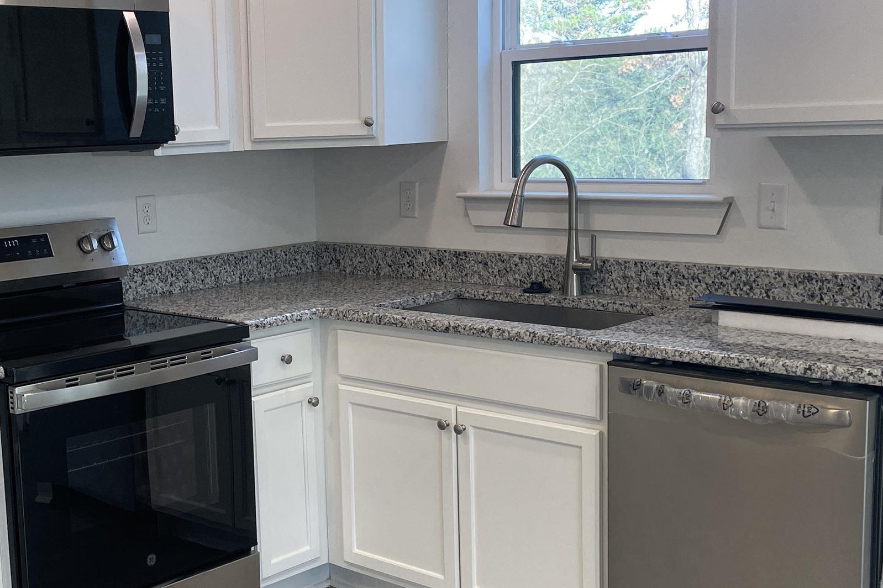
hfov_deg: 37.6
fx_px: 1275
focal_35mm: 52
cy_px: 323
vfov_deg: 26.0
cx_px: 272
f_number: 1.6
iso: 50
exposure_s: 1/120
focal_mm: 4.2
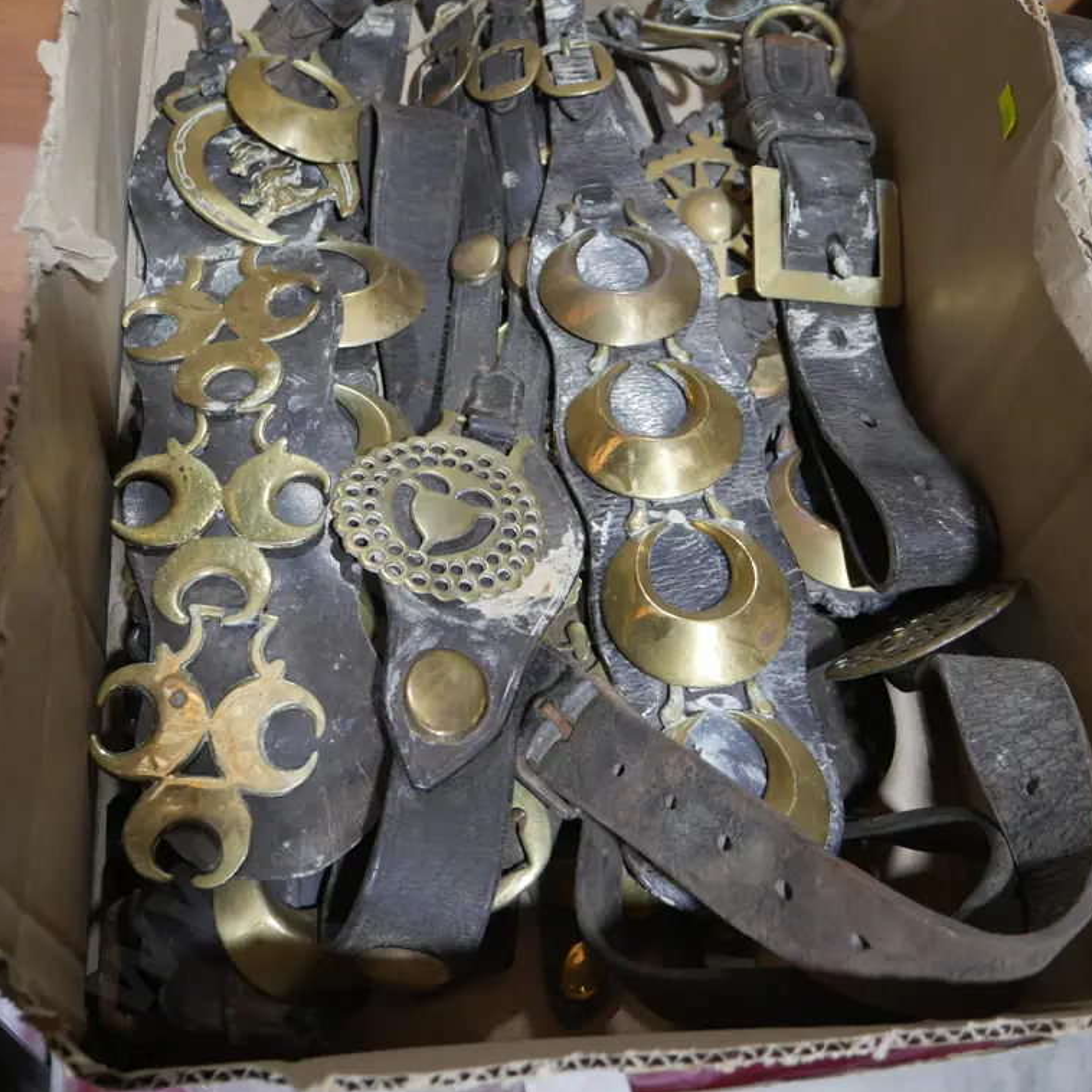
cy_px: 419
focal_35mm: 43
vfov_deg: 39.0
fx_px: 1535
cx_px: 548
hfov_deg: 39.2
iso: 320
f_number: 4
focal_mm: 18
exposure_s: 1/60
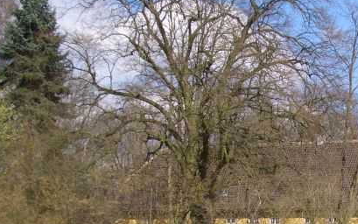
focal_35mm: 85
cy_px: 228
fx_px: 830
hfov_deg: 23.5
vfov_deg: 15.1
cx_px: 342
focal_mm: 6.8
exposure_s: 1/320
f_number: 4.6
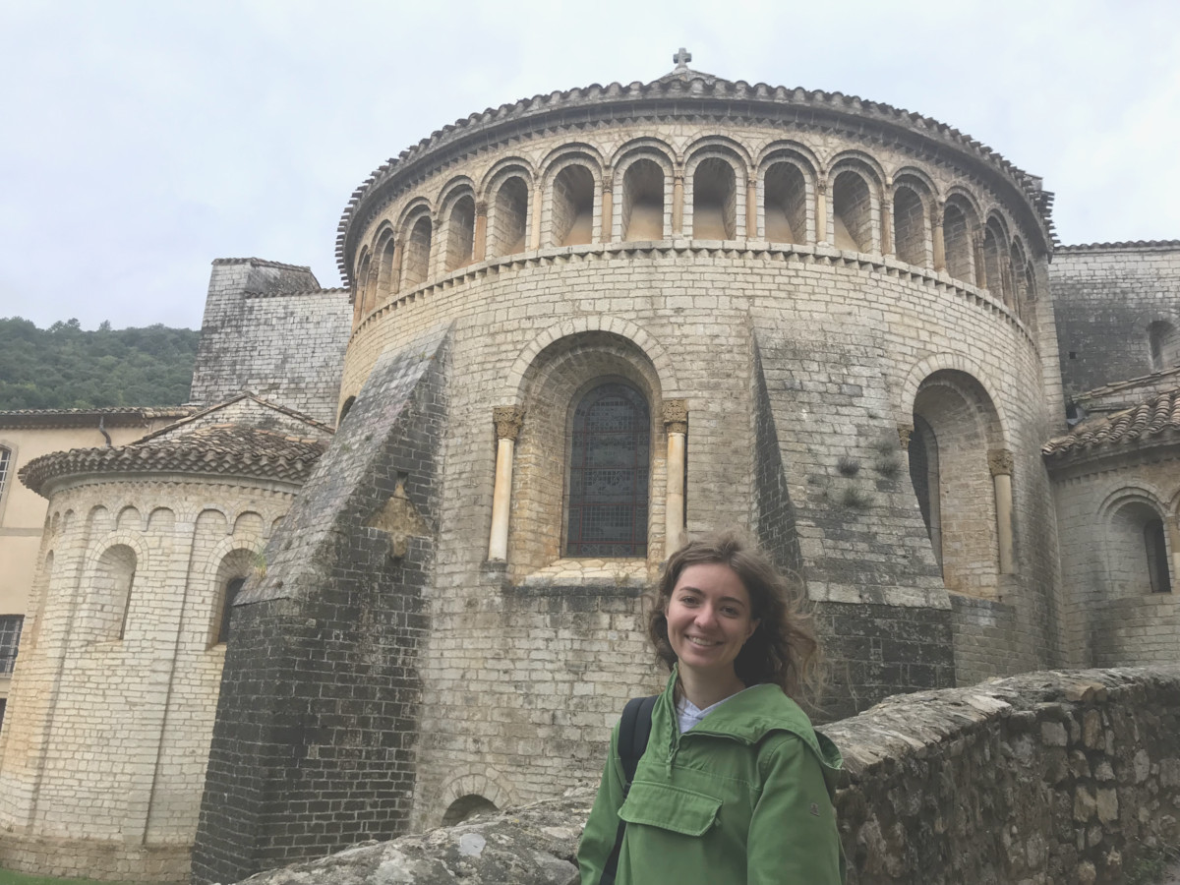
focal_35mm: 28
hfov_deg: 63.4
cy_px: 442
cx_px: 590
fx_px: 954
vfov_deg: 49.7
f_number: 1.8
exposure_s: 1/100
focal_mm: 3.99
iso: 32
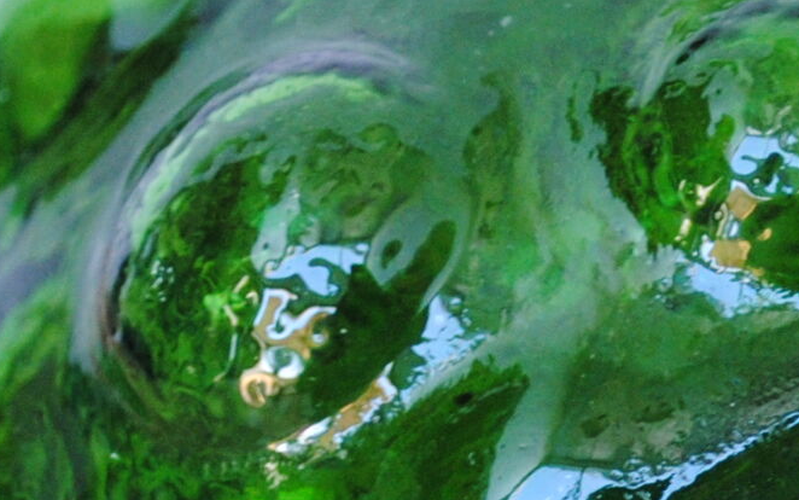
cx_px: 826
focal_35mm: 268
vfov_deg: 4.9
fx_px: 5837
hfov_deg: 7.8
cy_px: 748
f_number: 5.3
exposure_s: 1/30
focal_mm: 40
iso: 560
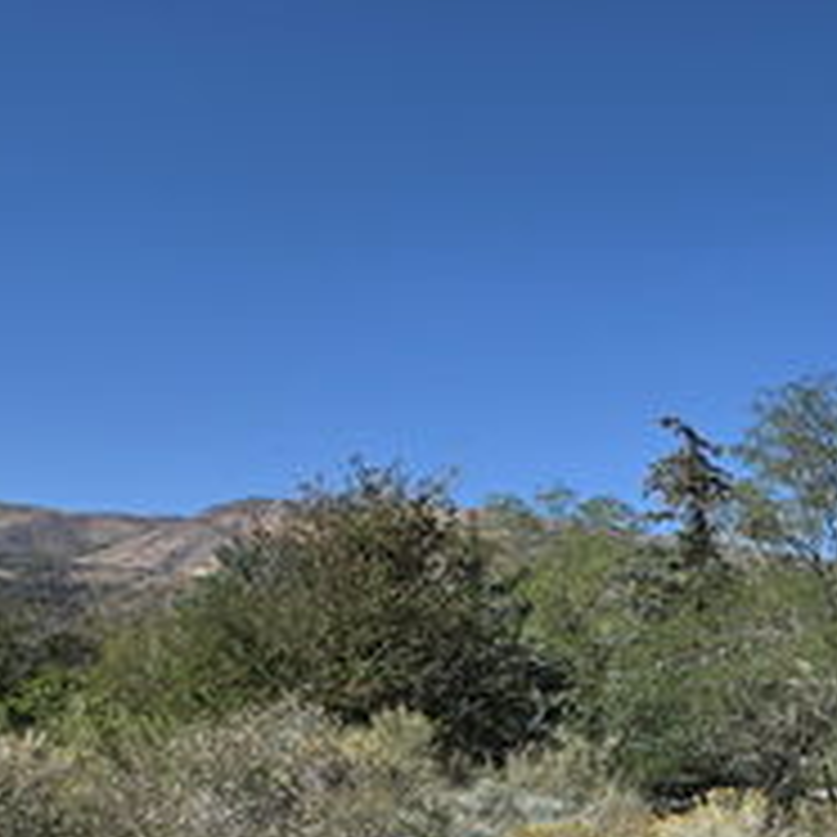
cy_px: 752
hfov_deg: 25.8
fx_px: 1532
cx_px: 1112
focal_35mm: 56
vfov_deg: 29.3
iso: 32
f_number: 1.8
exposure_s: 1/2921
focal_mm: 5.4
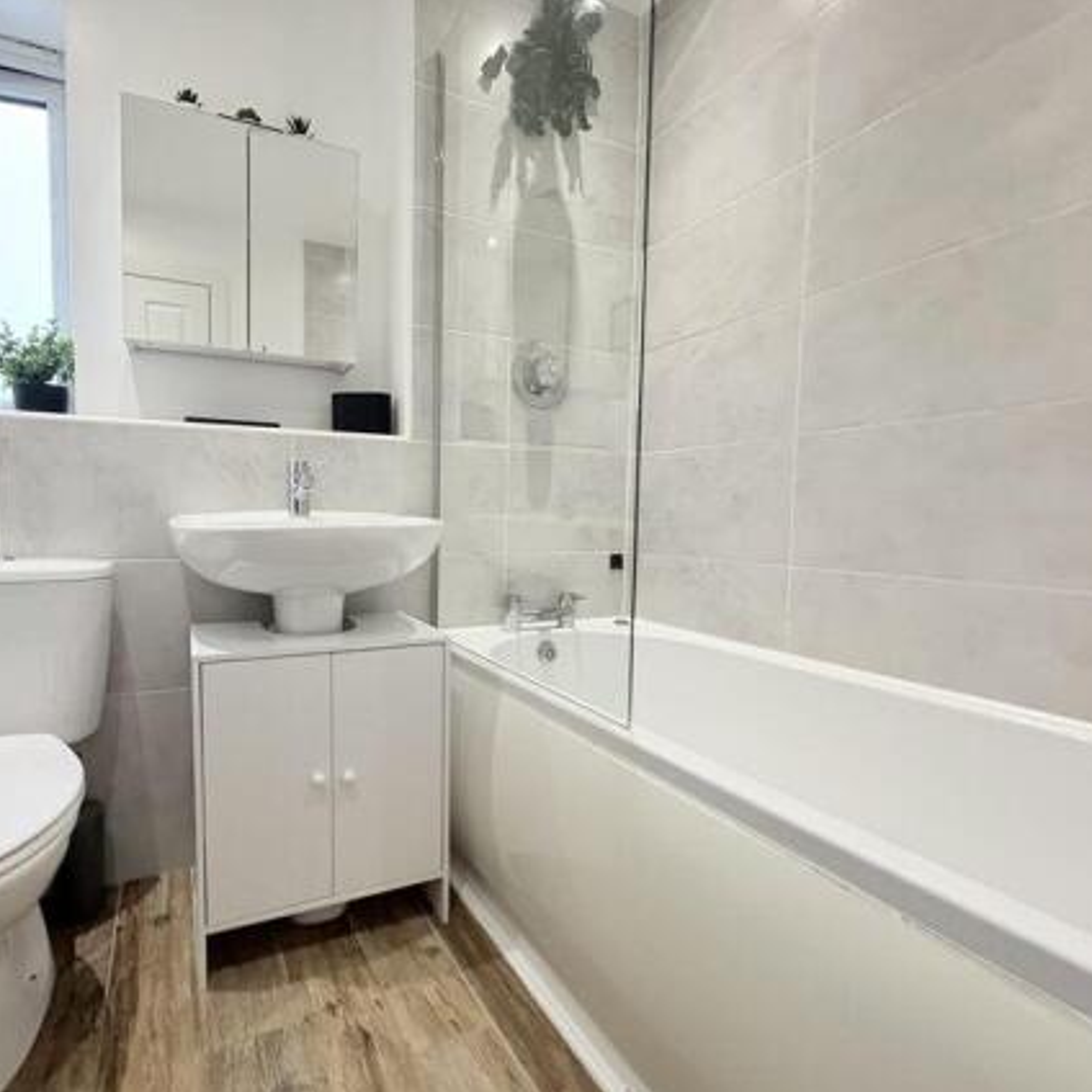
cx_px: 437
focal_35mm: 17
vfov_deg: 84.0
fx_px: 607
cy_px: 555
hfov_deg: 82.9
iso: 320
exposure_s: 1/50
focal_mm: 2.22
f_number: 2.2
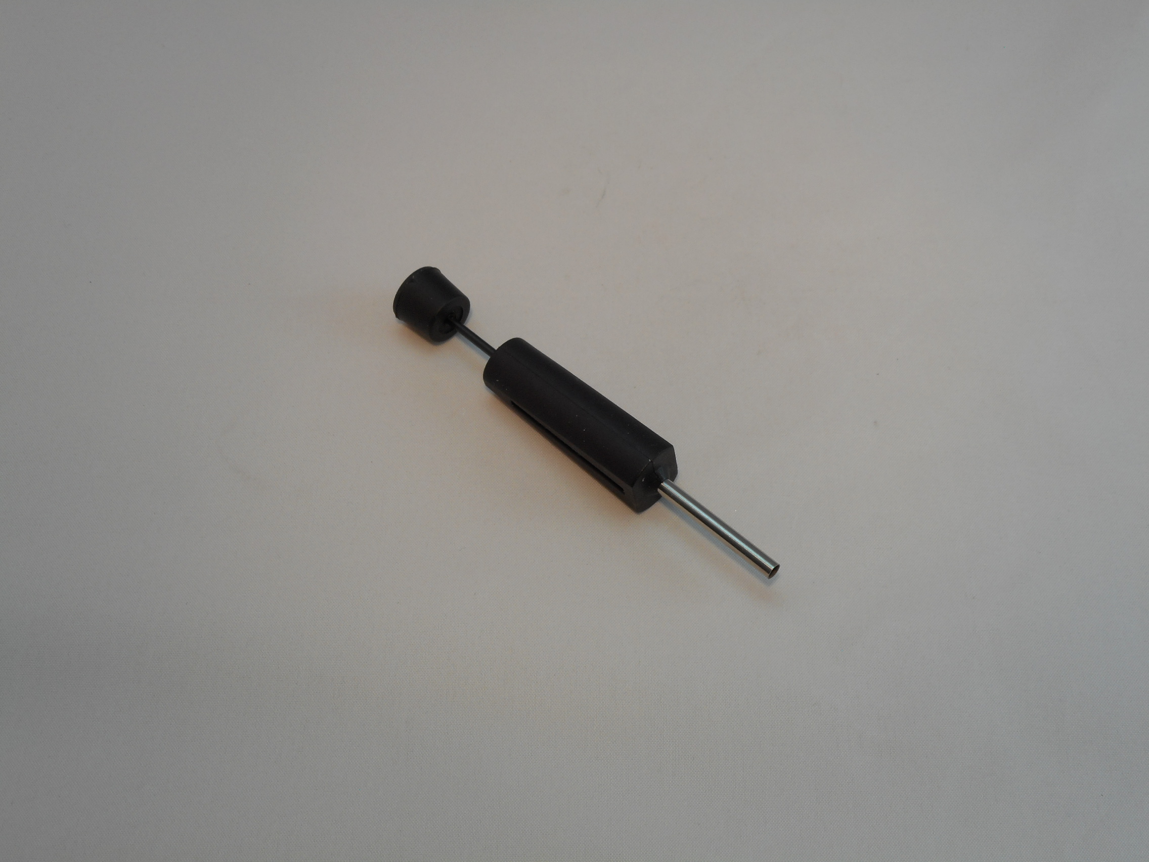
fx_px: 1958
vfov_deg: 24.8
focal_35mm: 59
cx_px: 574
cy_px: 431
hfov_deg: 32.7
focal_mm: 10.5
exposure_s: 1/30
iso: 80
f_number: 5.1
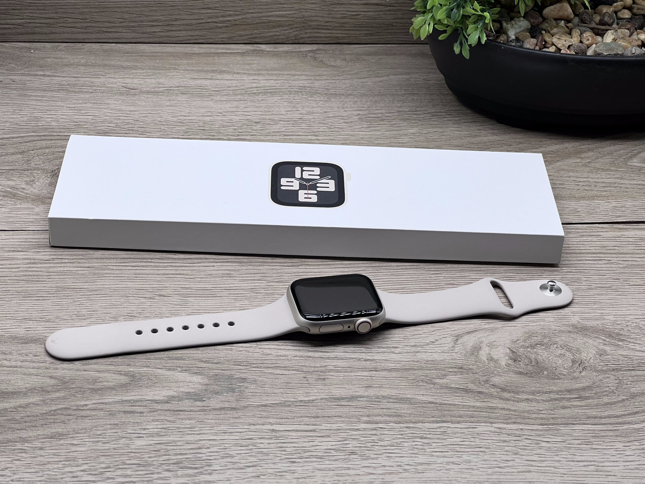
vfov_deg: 19.1
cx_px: 322
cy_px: 242
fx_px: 1435
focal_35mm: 77
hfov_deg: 25.3
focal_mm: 9
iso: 40
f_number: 2.8
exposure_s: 1/99
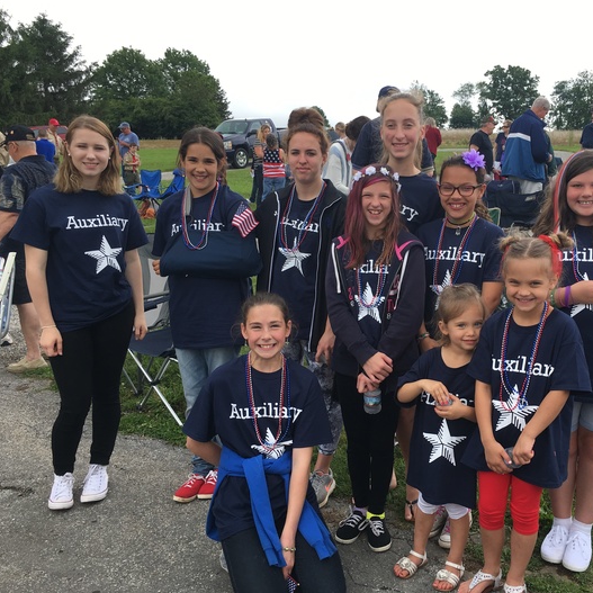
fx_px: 678
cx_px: 383
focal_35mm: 35
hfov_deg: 46.7
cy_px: 303
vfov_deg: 47.2
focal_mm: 4.15
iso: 25
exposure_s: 1/777
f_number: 2.2
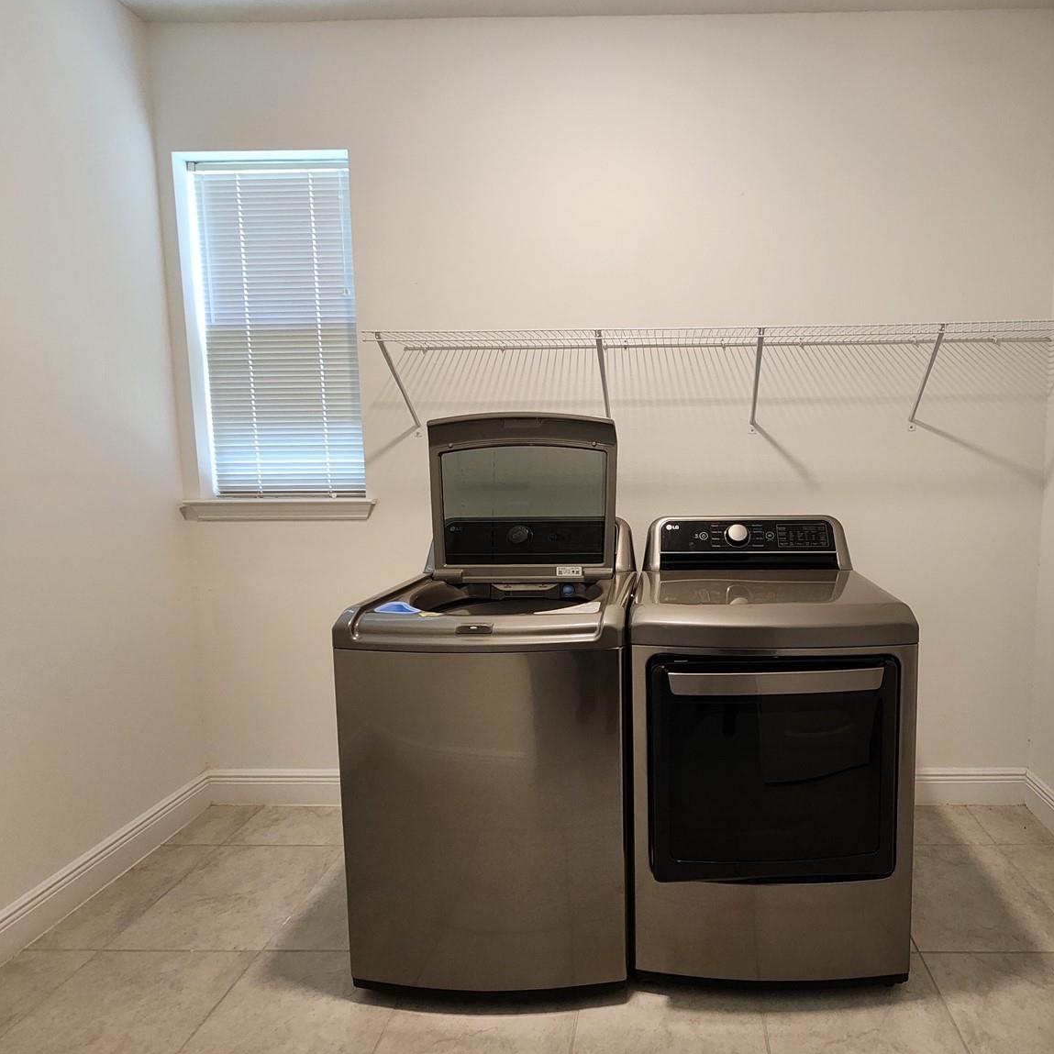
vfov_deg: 87.4
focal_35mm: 16
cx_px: 660
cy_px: 513
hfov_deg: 85.7
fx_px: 551
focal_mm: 2.2
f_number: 2.2
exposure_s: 1/60
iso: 320
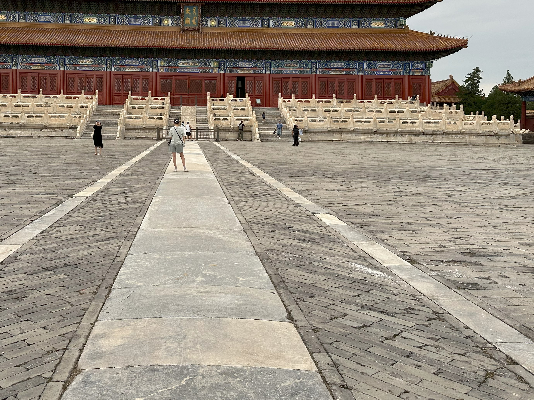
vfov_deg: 39.9
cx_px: 198
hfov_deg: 52.0
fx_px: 540
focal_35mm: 35
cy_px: 117
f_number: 1.78
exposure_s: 1/506
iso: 80
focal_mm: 6.86
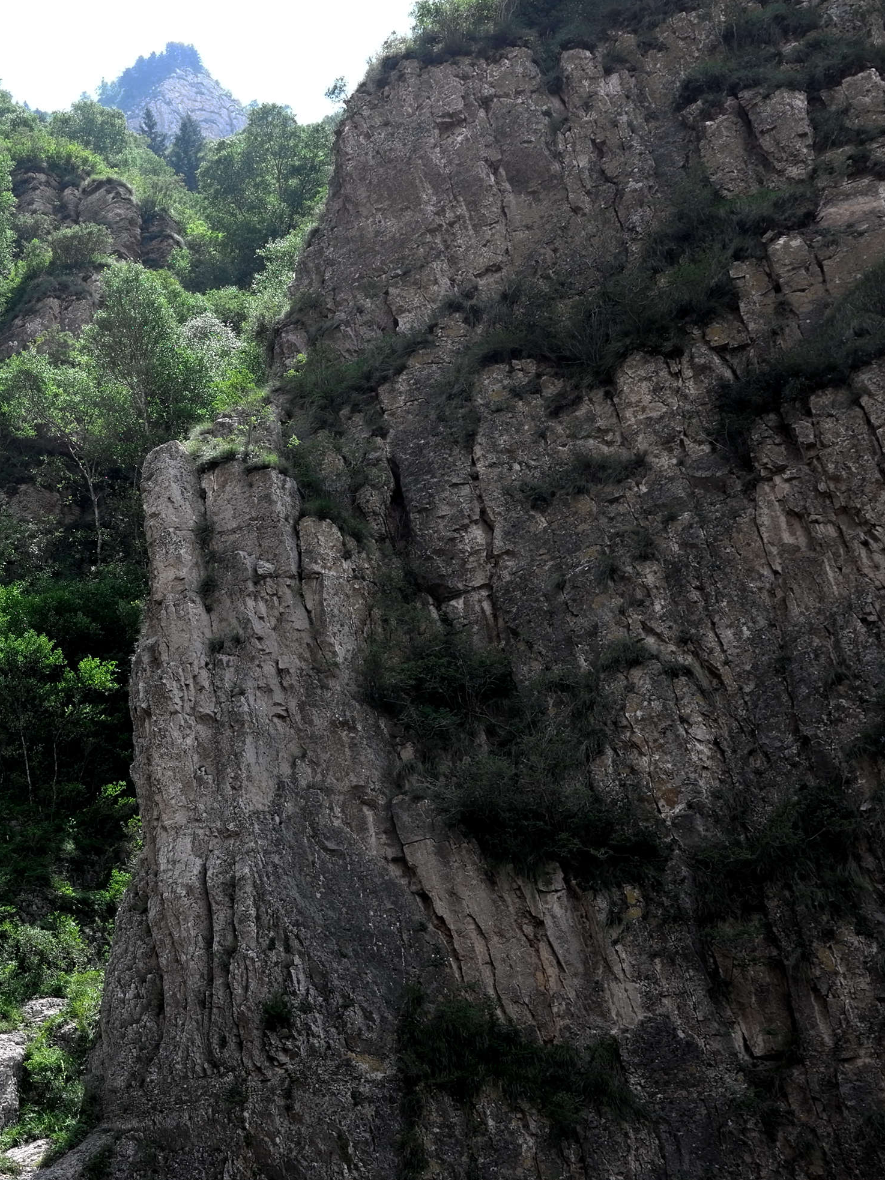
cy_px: 594
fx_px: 1398
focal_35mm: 41
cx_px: 29
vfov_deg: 45.8
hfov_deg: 32.7
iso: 200
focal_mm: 18
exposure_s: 1/250
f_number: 5.6
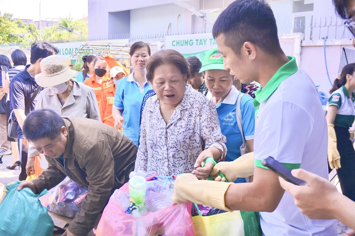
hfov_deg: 53.2
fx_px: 355
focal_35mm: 36
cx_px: 178
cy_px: 118
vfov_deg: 36.8
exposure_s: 1/125
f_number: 5
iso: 100
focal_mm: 24
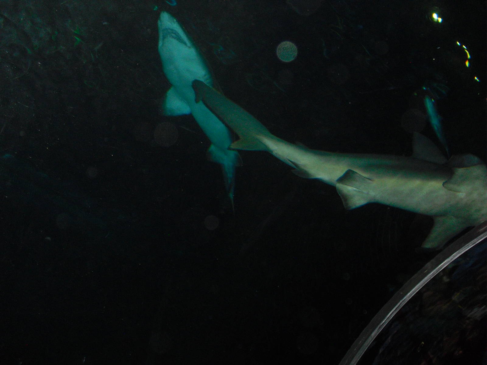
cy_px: 182
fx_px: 506
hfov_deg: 51.4
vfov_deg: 39.7
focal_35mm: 36
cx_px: 244
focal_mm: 6.3
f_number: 3.1
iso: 400
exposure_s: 1/60
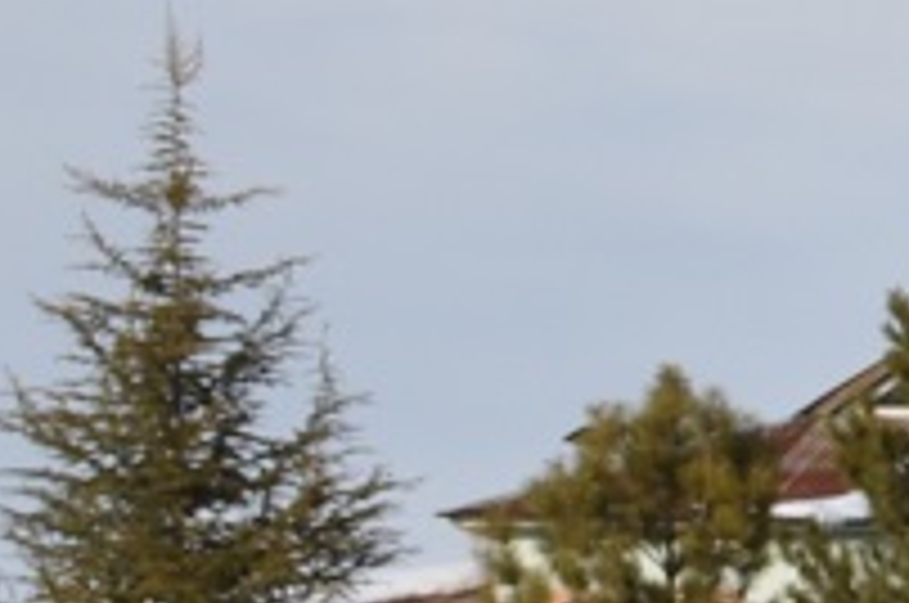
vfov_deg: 3.6
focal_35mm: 379
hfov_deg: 5.1
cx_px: 2898
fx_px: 9554
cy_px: 866
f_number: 9
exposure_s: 1/250
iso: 100
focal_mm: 34
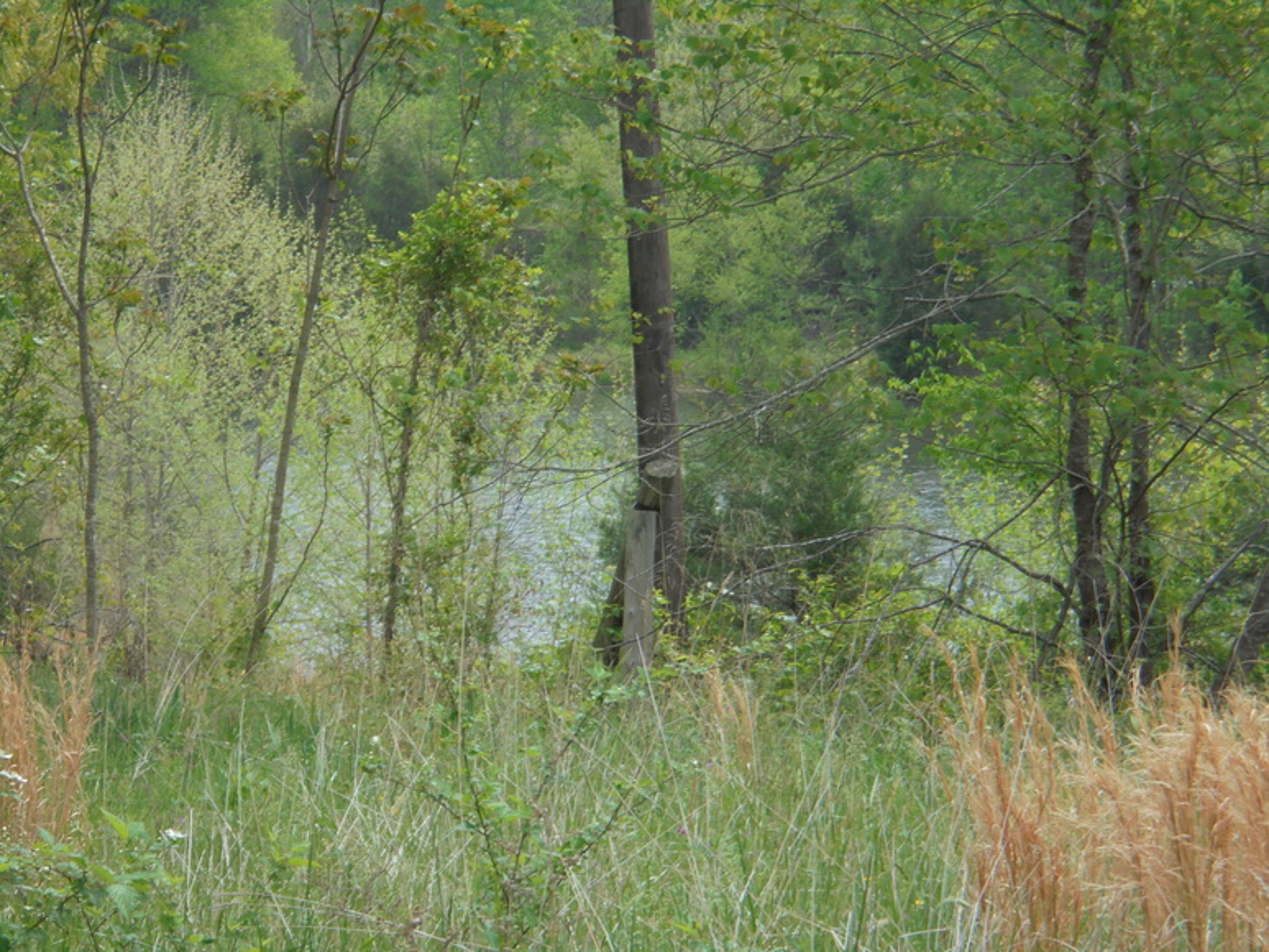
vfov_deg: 9.5
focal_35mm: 156
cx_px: 634
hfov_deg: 12.7
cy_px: 476
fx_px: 5720
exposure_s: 1/160
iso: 100
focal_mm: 27.6
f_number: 6.5
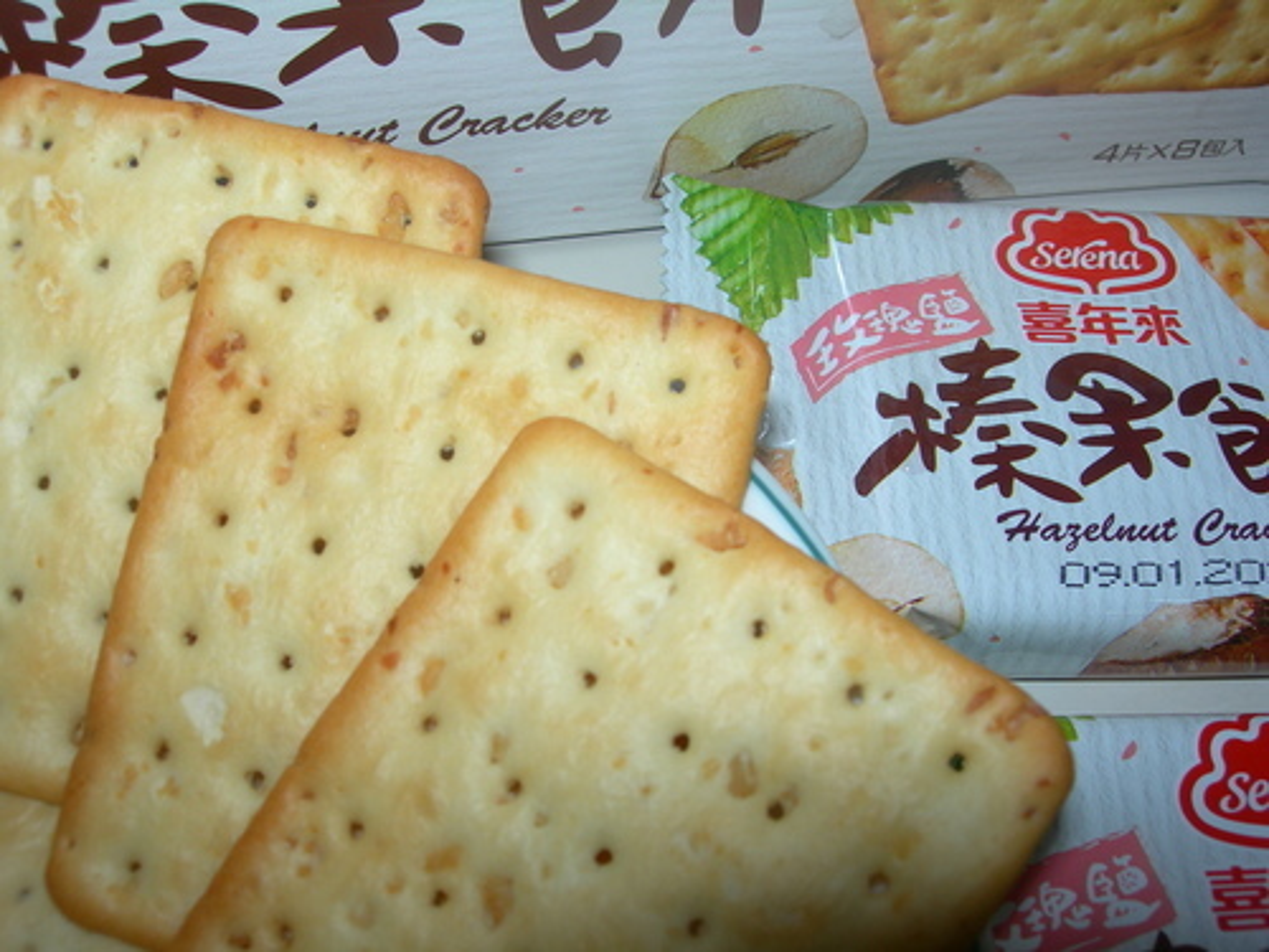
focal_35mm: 38
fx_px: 1393
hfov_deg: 49.0
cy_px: 476
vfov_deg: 37.7
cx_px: 634
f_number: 4.8
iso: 50
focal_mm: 7.8
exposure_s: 1/60.1
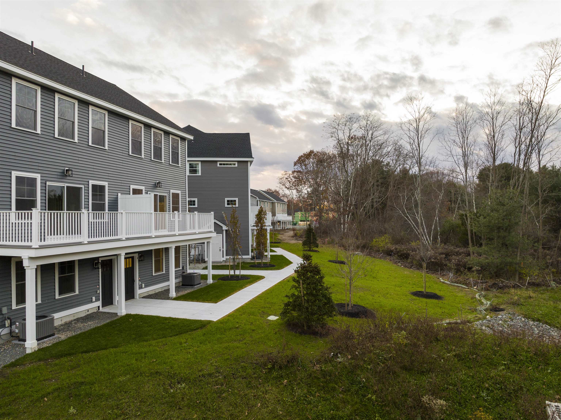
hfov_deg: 71.6
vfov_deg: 56.8
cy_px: 210
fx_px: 389
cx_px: 280
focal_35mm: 24
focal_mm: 12.29
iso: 100
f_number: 2.8
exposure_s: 1/80
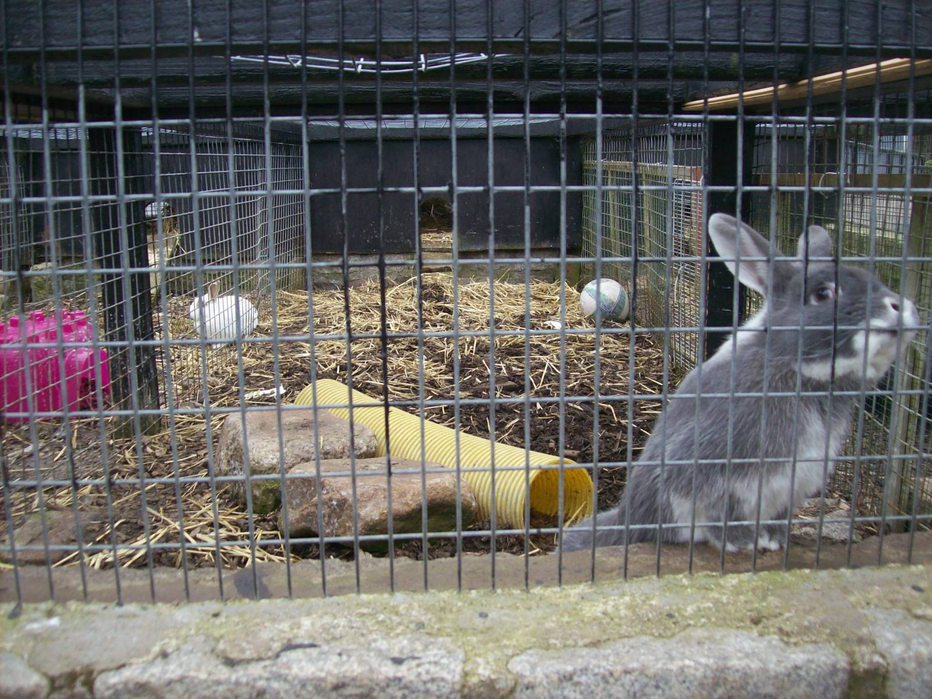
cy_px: 350
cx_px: 466
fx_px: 969
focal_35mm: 36
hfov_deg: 51.4
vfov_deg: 39.7
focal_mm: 6
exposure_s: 1/160
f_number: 2.7
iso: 80
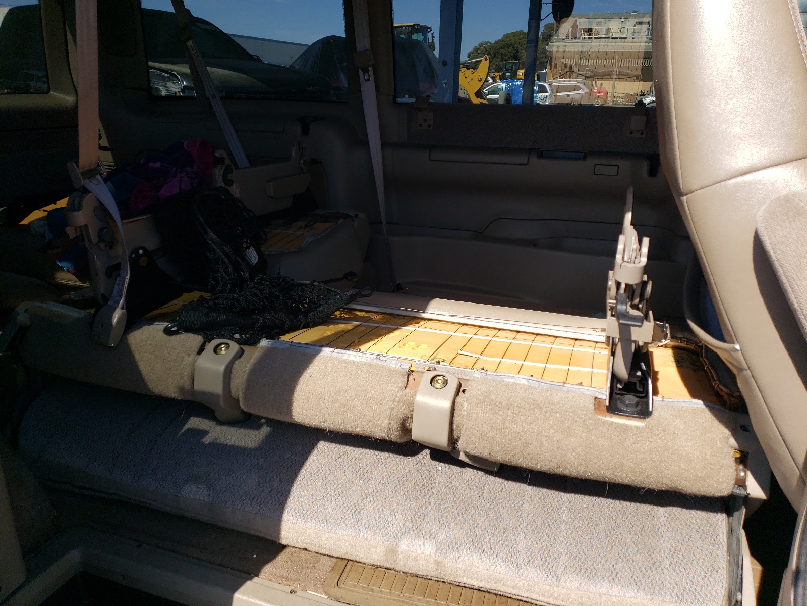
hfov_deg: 67.3
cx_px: 404
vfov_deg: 53.1
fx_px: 606
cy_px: 303
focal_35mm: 26
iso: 50
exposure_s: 1/2000
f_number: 1.5
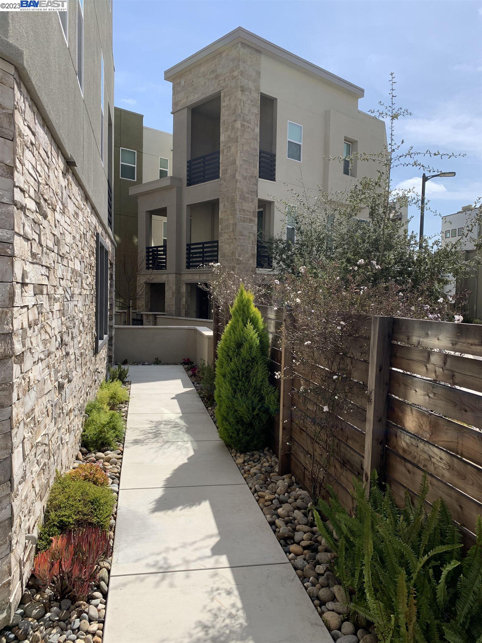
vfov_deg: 67.3
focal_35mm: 26
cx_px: 241
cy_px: 322
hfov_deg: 53.1
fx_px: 483
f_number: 1.8
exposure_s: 1/2421
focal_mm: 4.25
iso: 25
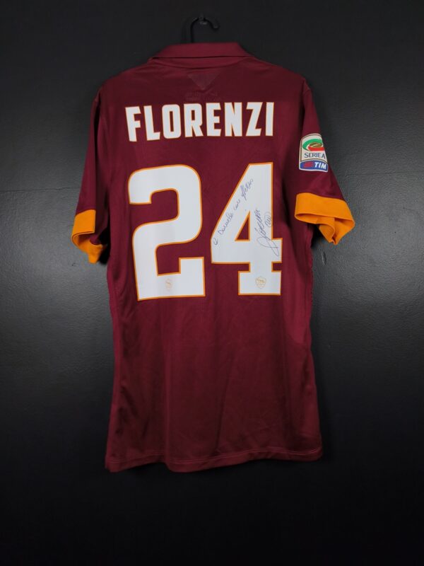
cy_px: 283
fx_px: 376
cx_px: 212
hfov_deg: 58.9
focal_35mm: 23
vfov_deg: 73.9
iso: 400
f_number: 1.6
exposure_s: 1/160
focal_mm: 6.57
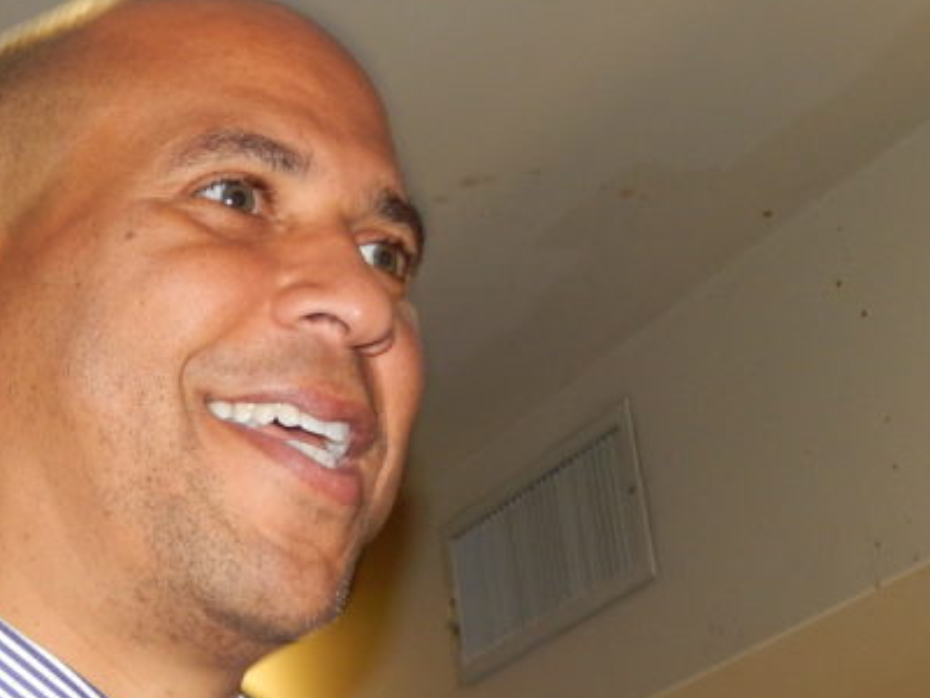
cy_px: 431
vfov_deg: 15.2
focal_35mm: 97
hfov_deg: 19.9
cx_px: 114
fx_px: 2607
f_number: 3.4
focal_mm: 6.8
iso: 200
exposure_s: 1/30
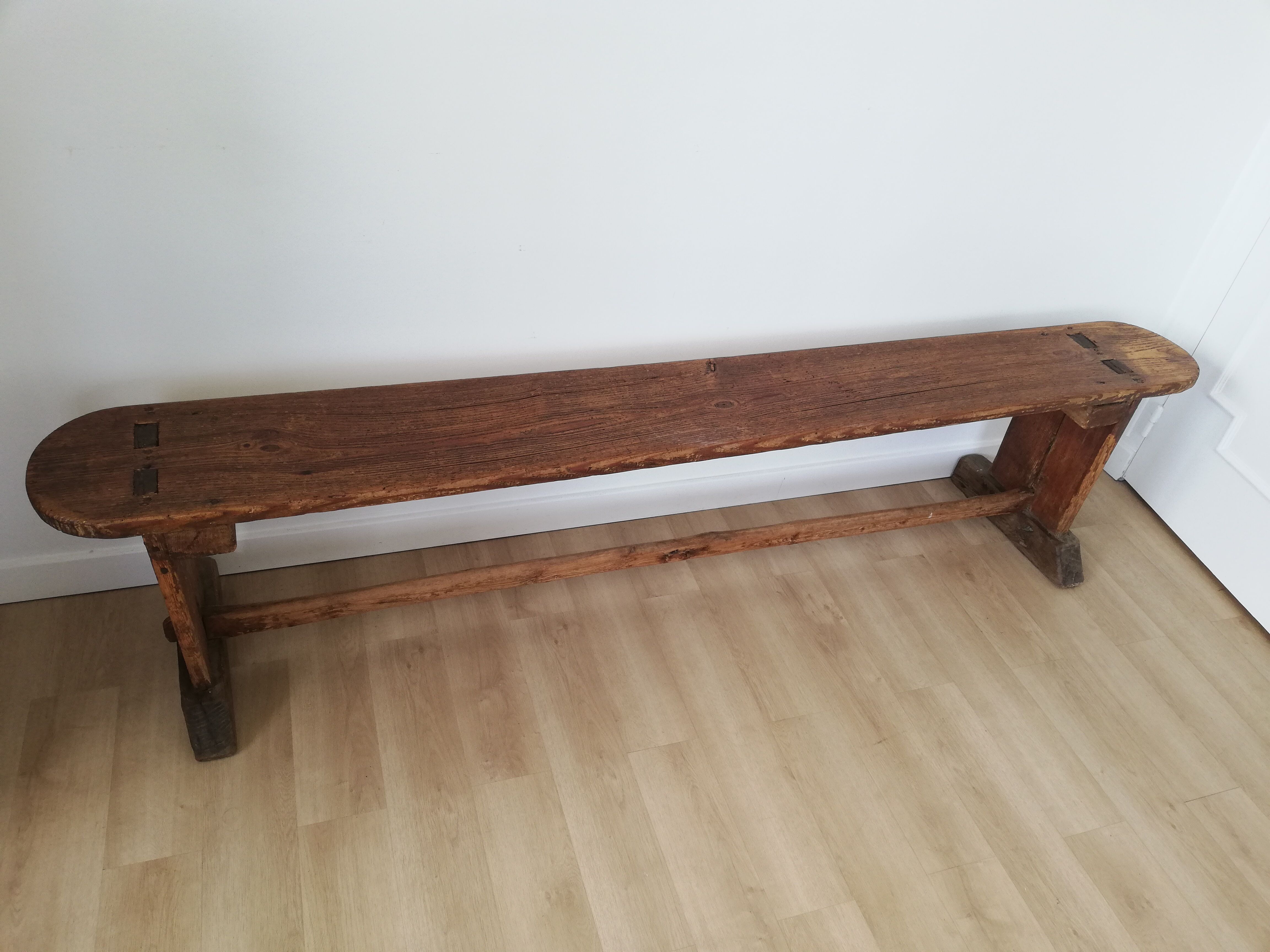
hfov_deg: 67.3
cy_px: 476
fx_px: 954
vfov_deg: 53.1
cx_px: 635
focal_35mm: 26
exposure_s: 1/50
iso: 64
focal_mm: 3.81
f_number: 2.2
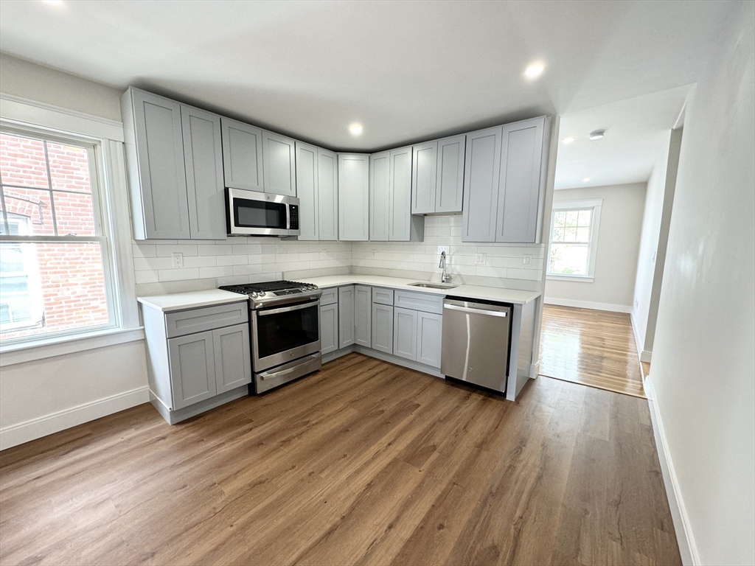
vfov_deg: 85.7
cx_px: 378
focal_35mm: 14
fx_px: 305
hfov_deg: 102.1
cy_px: 283
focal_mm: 2.22
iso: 160
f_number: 2.2
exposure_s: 1/60
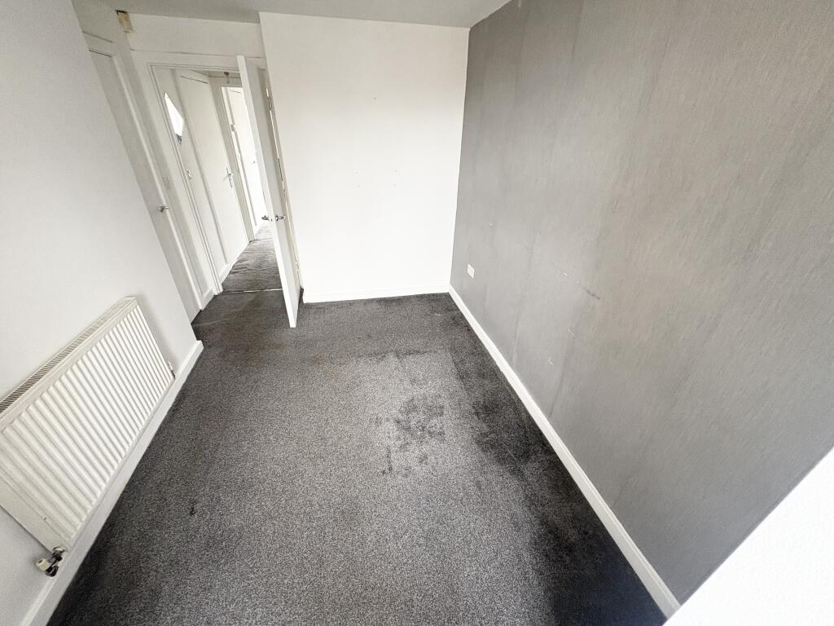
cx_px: 417
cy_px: 313
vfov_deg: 85.7
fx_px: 337
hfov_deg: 102.1
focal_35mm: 14
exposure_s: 1/84
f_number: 2.2
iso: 250
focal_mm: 2.22
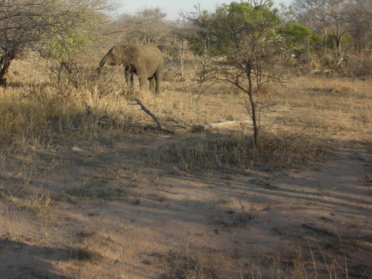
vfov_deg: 25.8
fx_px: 602
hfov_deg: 34.1
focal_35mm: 56
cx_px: 131
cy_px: 67
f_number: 3
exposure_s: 1/307
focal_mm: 5.8
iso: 50
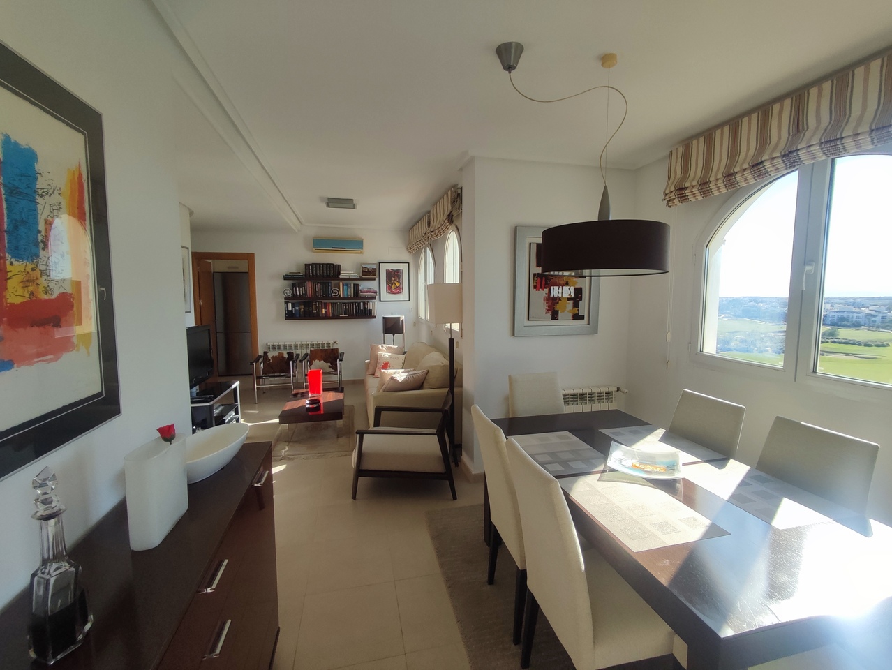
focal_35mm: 16
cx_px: 446
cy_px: 335
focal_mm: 1.65
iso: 50
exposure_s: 1/631
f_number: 2.2
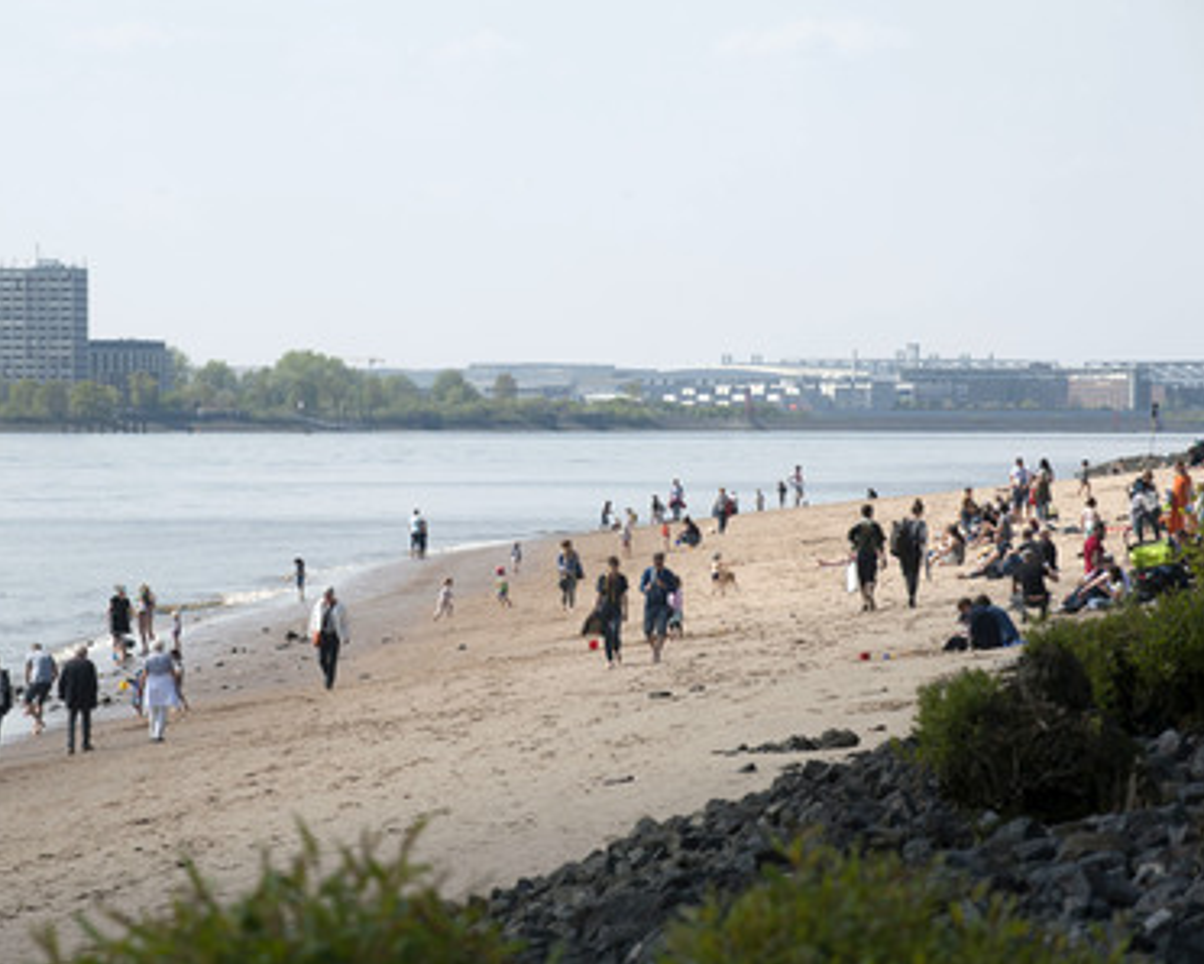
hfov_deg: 8.5
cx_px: 489
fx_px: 8093
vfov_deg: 6.8
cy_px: 482
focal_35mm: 227
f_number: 11
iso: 250
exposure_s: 1/640
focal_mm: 200
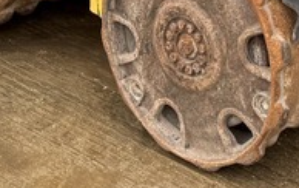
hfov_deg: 15.2
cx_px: 333
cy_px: -334
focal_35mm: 134
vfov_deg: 8.5
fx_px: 1094
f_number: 1.78
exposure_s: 1/273
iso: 64
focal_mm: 6.76
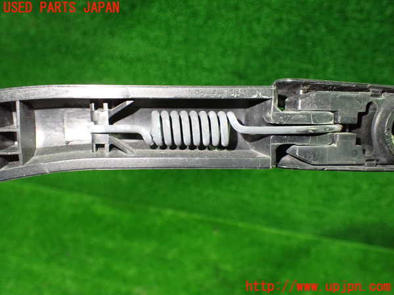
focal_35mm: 30
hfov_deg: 60.0
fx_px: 341
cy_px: 148
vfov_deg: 46.8
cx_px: 197
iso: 800
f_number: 2.3
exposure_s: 1/40
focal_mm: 5.4
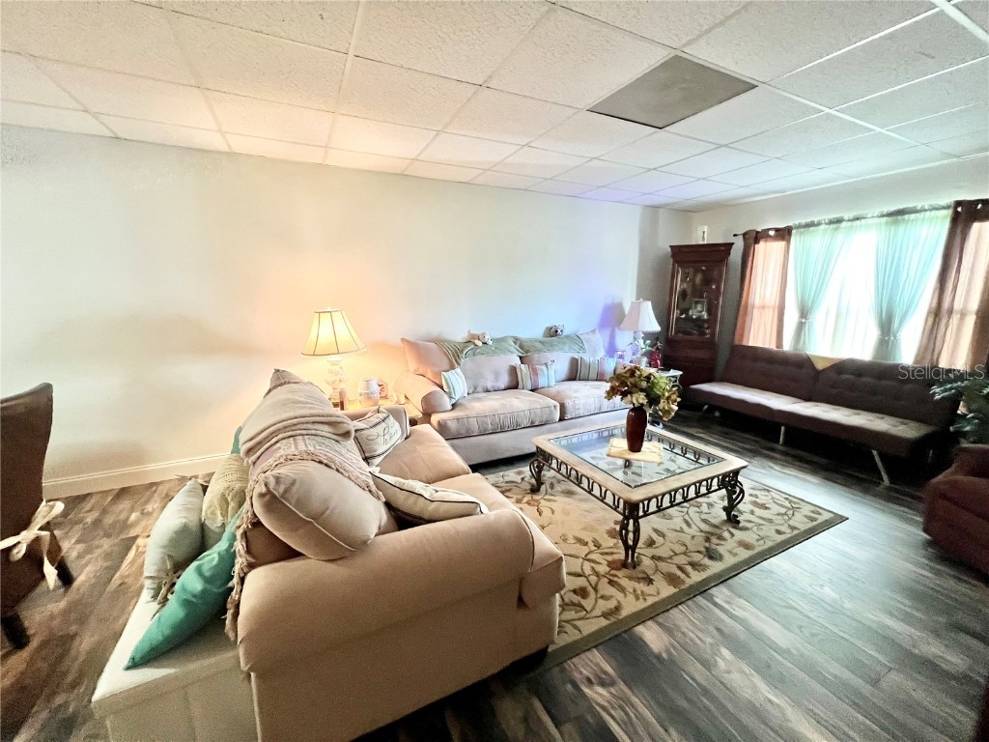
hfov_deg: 106.2
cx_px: 494
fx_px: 371
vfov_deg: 89.9
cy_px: 371
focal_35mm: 13
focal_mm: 1.57
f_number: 1.8
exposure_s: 1/60
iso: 640
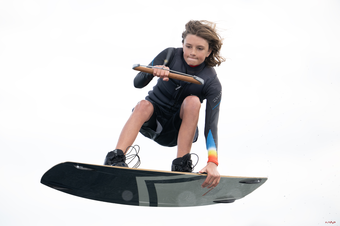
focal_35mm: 400
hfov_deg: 5.2
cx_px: 170
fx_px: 3777
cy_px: 113
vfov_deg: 3.4
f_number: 3.5
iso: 320
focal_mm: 400
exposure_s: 1/1600
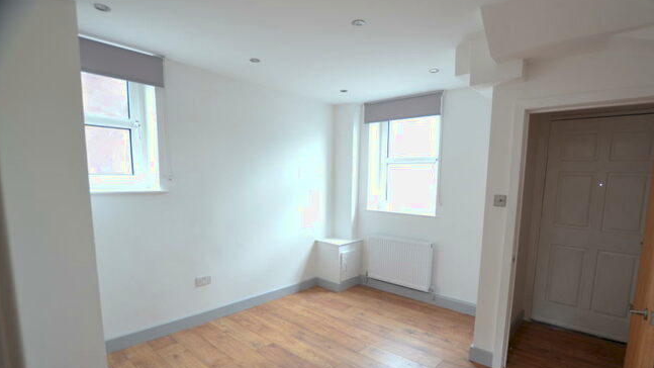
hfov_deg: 95.8
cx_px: 345
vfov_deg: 63.4
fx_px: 295
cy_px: 221
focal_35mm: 17
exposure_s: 1/10
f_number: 3.5
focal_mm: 10
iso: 100
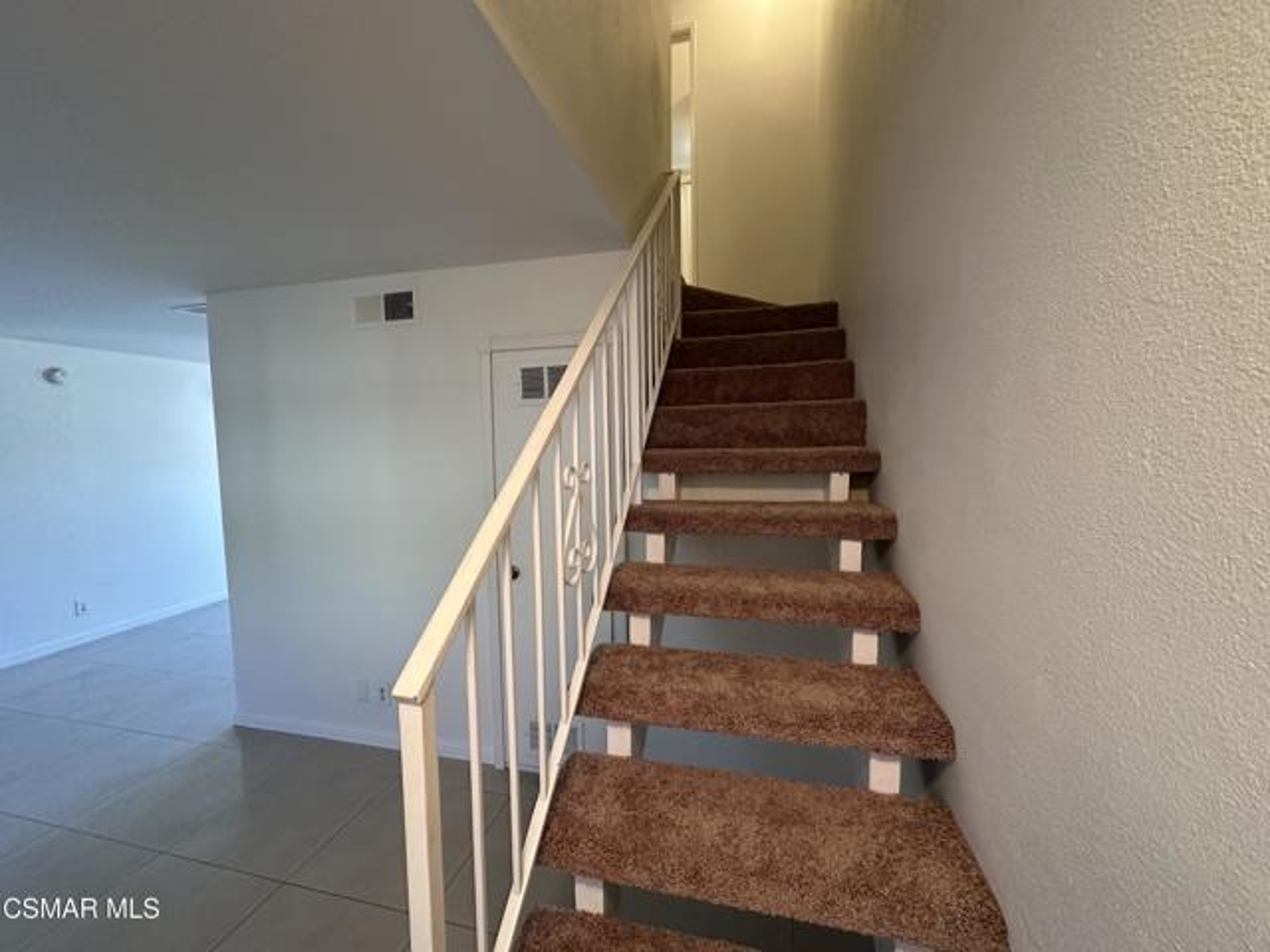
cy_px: 476
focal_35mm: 14
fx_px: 514
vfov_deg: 85.7
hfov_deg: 102.1
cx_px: 635
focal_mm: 2.22
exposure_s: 1/120
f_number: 2.2
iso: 320
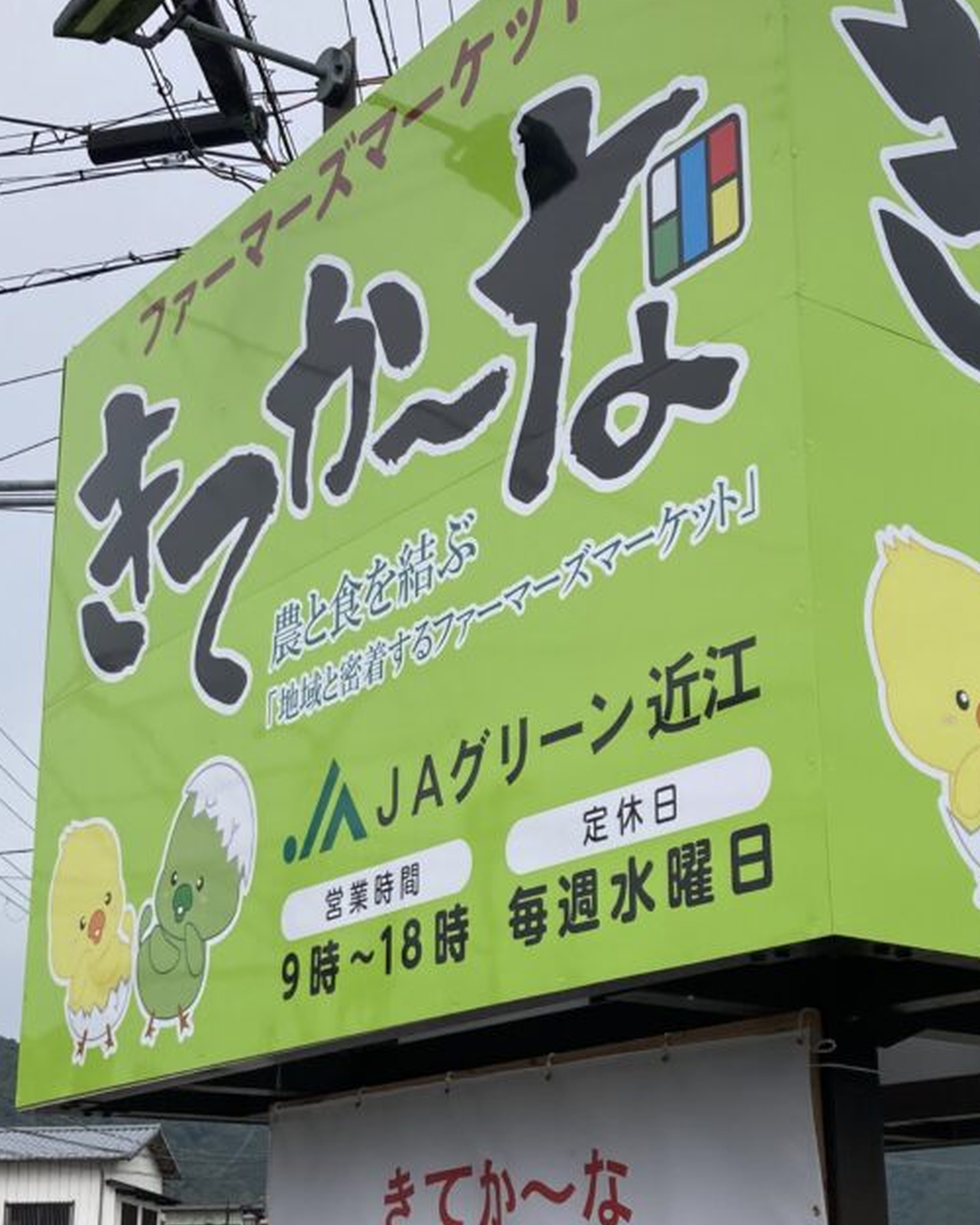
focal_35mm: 56
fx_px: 2030
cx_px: 523
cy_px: 723
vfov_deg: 33.5
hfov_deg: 27.1
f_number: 1.8
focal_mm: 3.99
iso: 20
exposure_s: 1/1946
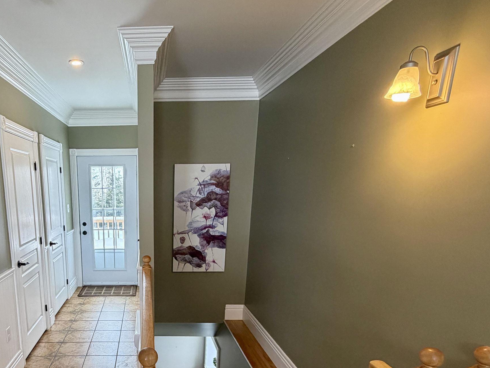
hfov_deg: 66.2
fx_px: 354
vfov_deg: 52.4
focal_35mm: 25
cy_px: 276
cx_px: 140
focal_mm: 2.22
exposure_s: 1/120
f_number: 2.2
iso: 200
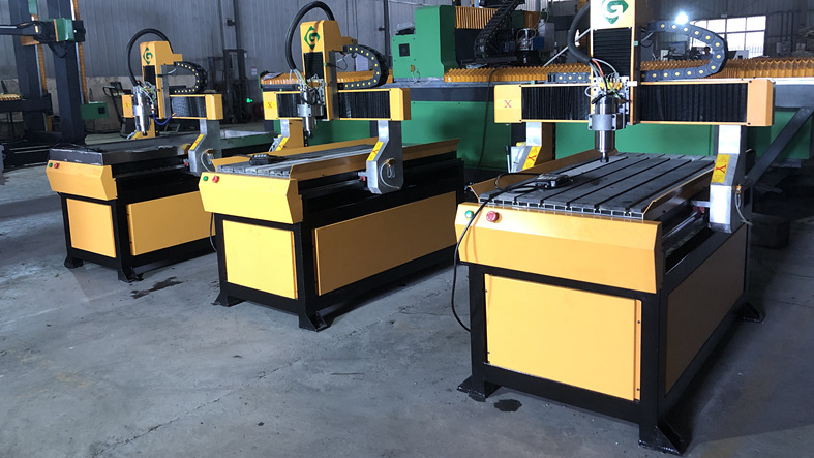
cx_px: 406
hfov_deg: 62.6
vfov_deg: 37.7
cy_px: 188
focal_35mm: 31
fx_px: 669
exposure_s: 1/9
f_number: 1.8
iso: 100
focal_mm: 3.99
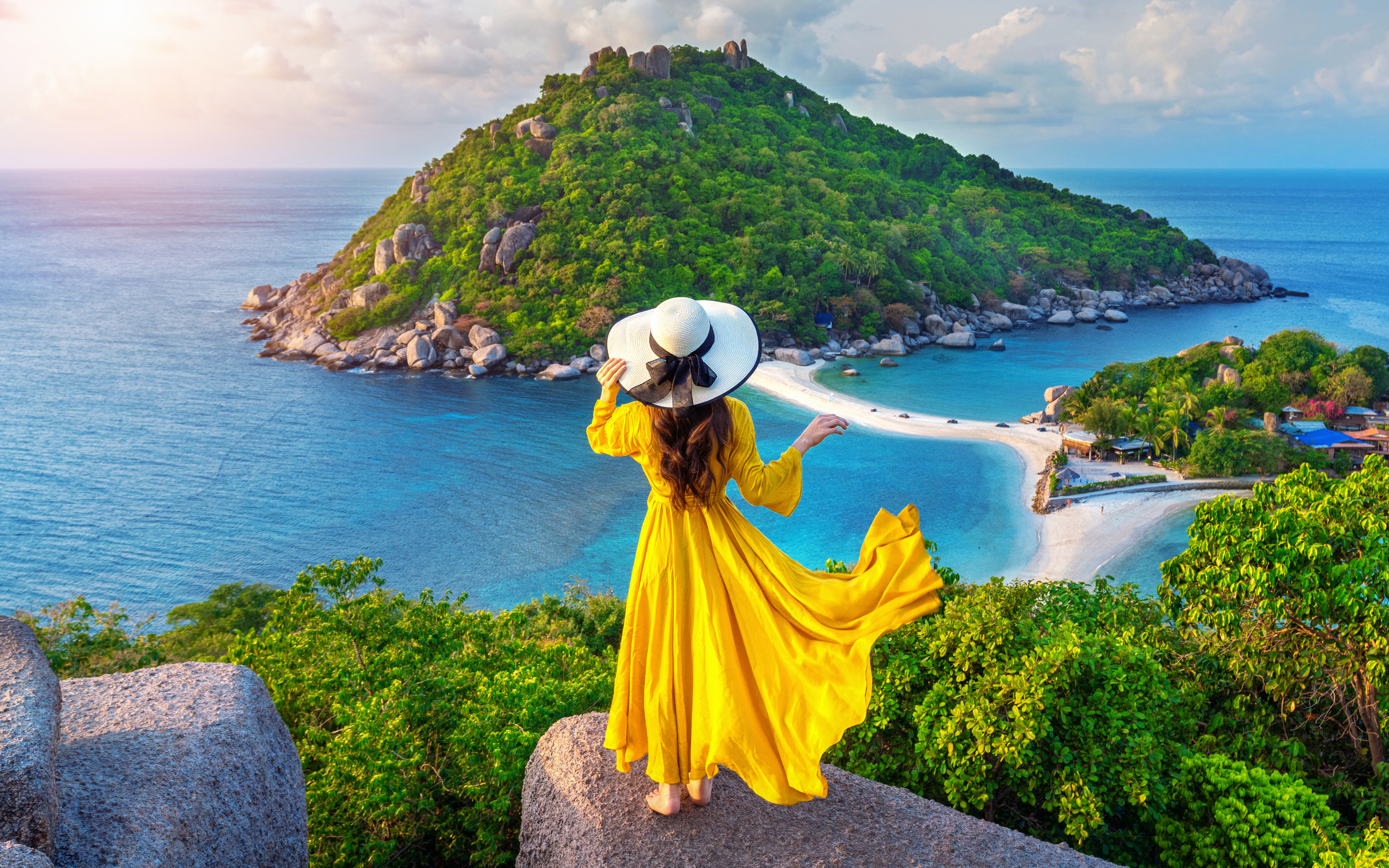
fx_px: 1249
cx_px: 704
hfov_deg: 58.1
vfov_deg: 38.1
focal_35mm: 33
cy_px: 329
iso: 200
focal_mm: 25
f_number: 6.3
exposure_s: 1/250
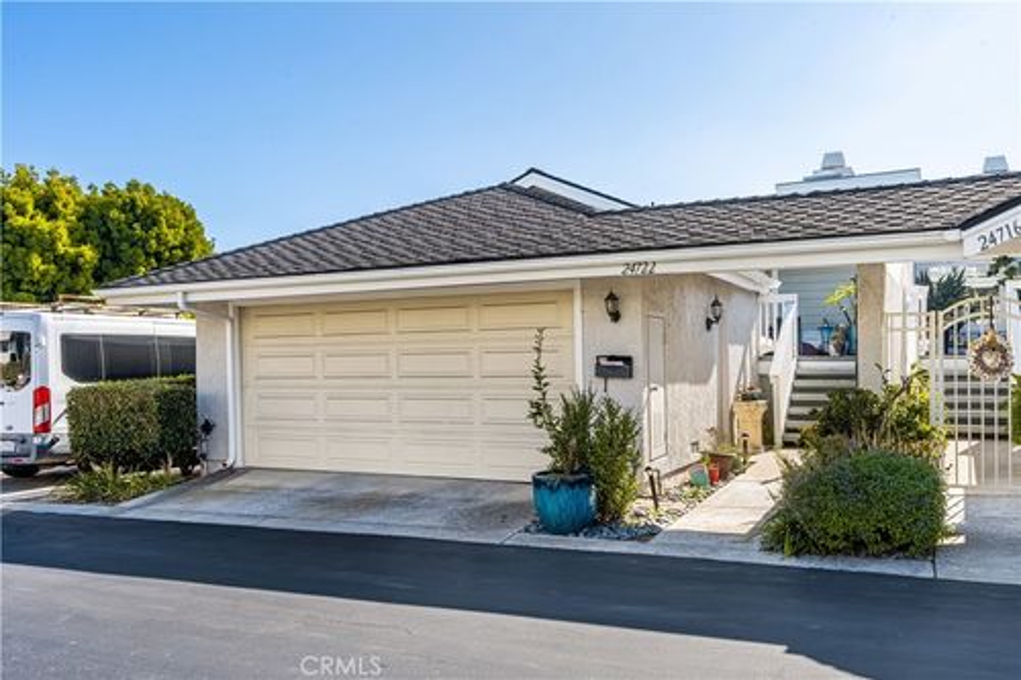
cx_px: 510
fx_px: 723
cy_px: 340
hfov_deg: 70.5
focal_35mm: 26
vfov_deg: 50.4
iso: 100
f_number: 16
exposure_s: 1/100
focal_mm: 25.5
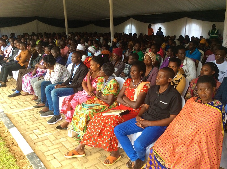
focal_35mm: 32
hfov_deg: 56.9
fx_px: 209
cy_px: 84
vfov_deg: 44.0
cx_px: 114
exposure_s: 1/120
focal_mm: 3.3
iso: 40
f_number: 2.4
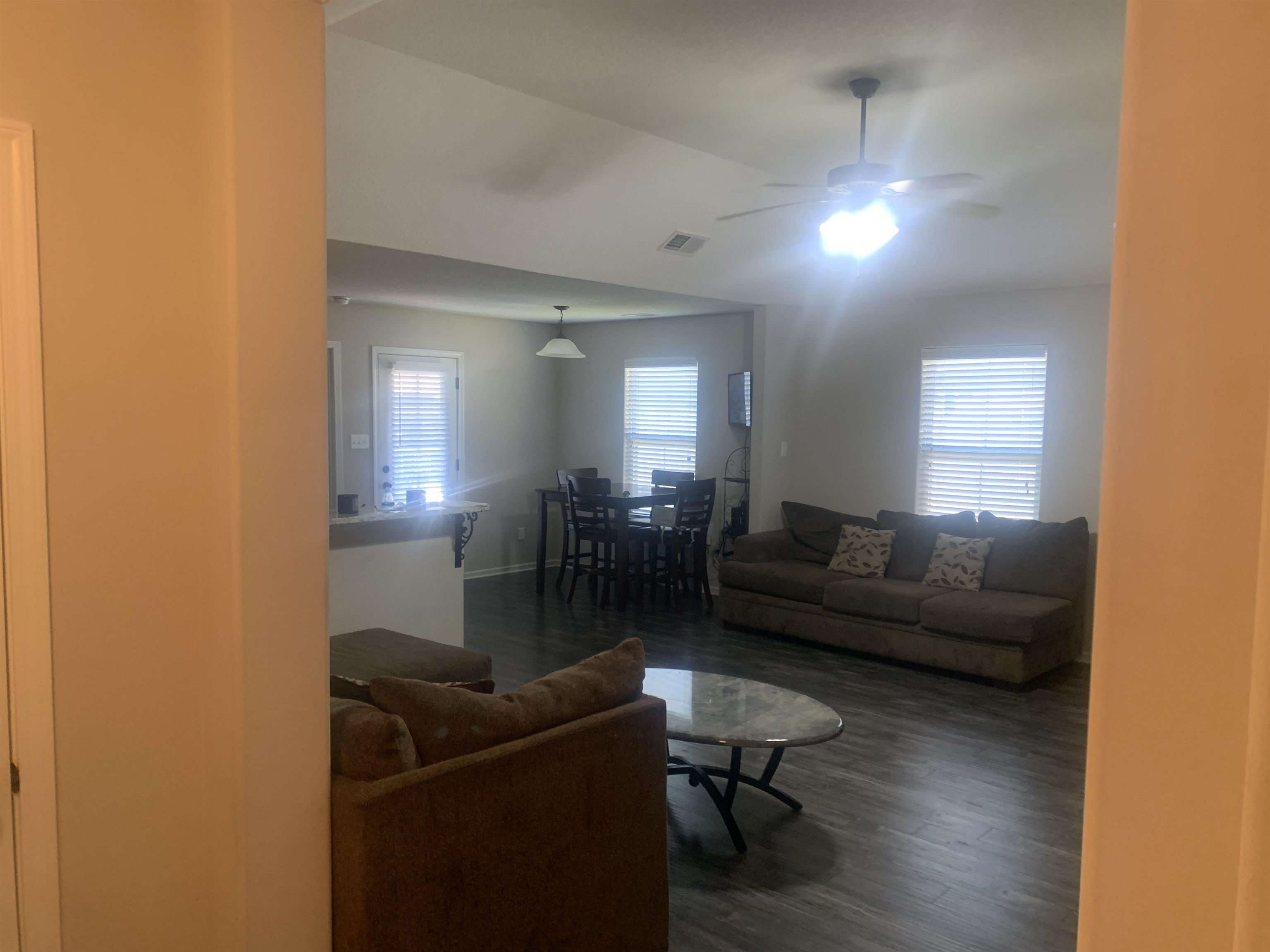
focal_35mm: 26
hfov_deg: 67.3
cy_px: 476
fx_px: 954
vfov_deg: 53.1
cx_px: 635
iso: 200
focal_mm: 4.25
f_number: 1.8
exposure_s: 1/60
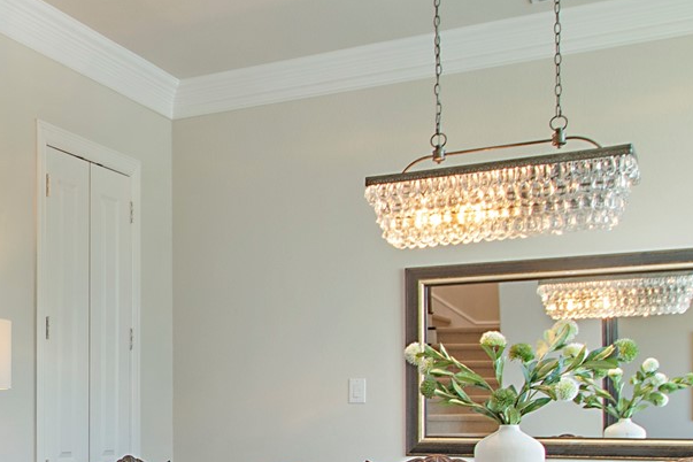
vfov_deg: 24.3
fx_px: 1039
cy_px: 422
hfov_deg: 32.8
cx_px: -51
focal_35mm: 54
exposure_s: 1/6
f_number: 5.6
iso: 100
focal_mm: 10
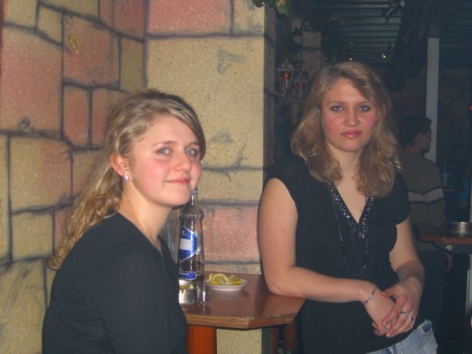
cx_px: 236
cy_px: 177
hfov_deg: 33.8
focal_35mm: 57
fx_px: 777
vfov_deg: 25.7
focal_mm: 11.8
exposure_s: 1/60
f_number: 3.6
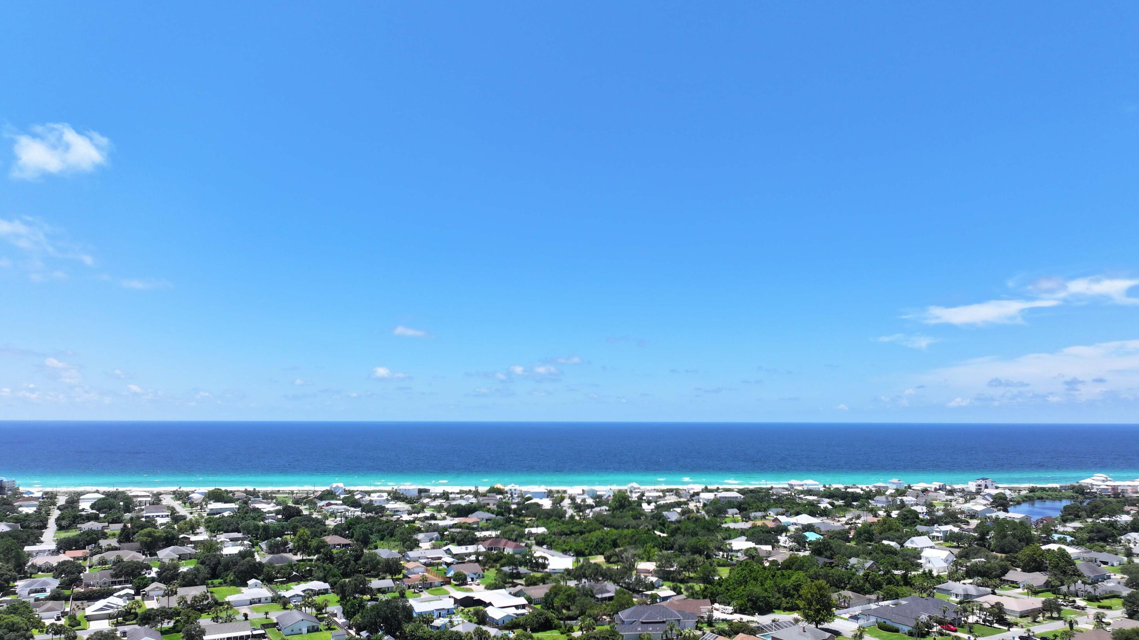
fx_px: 815
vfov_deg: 42.4
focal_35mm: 27
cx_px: 582
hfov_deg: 69.9
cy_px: 413
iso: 100
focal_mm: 12.29
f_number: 2.8
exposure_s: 1/2000
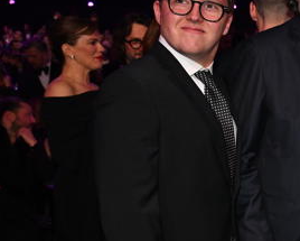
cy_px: 147
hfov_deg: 23.7
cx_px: 384
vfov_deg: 21.5
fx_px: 633
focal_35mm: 71
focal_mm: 29.5
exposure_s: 1/250
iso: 2500
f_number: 5
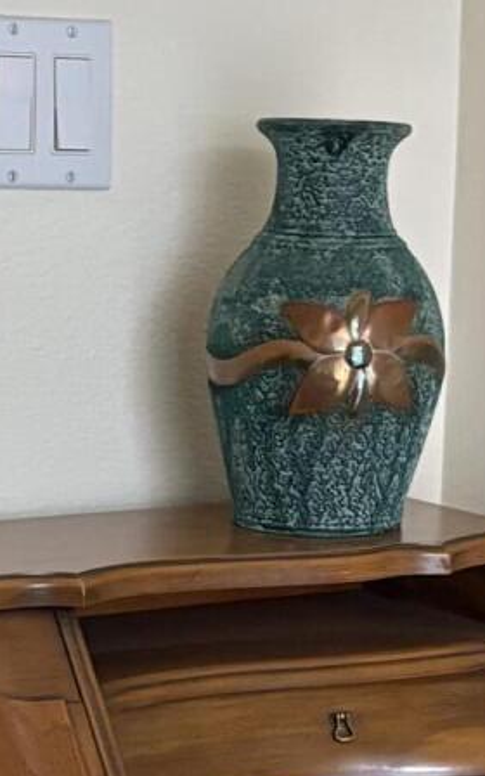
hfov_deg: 10.6
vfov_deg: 16.7
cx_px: 203
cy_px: 693
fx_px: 2601
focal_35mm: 123
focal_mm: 5.96
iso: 400
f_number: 1.6
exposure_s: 1/60
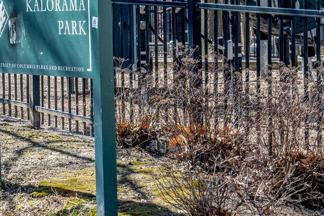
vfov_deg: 8.9
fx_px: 1377
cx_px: -46
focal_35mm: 153
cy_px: -20
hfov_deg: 13.1
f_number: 9
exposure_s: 1/160
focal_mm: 55
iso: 200
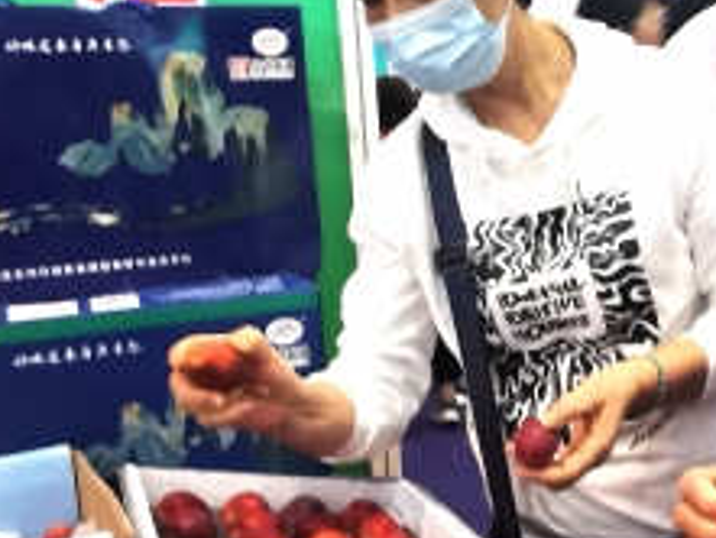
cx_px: 658
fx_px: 1200
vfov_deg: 25.2
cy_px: 204
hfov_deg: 31.5
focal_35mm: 58
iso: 250
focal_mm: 2.35
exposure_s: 1/33.3
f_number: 2.2
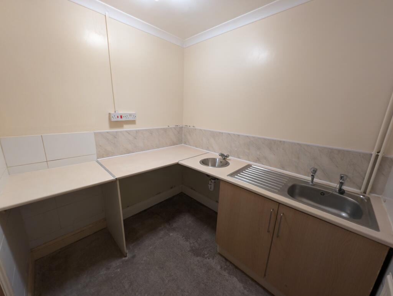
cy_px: 148
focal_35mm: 12
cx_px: 196
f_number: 1.95
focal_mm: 2.23
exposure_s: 1/16.7
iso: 119
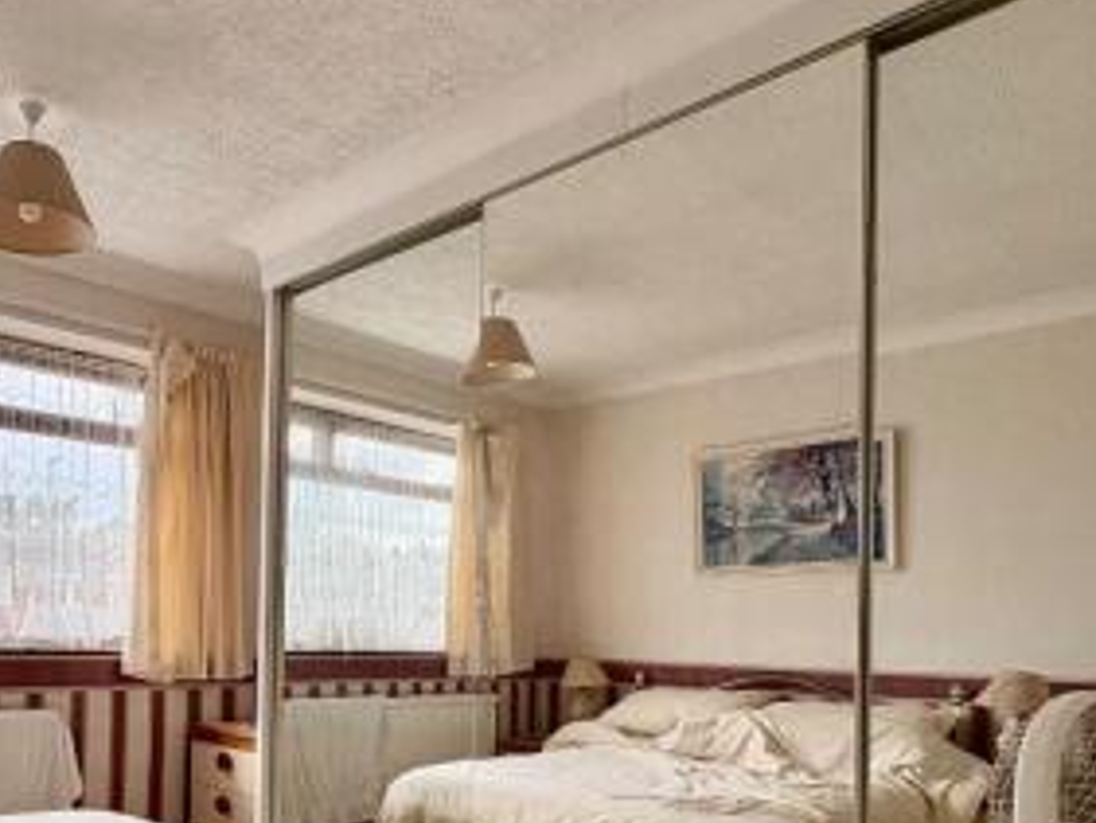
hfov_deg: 57.9
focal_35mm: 29
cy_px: 607
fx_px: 919
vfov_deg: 46.7
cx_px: 252
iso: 64
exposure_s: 1/187
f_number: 2.2
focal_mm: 2.22
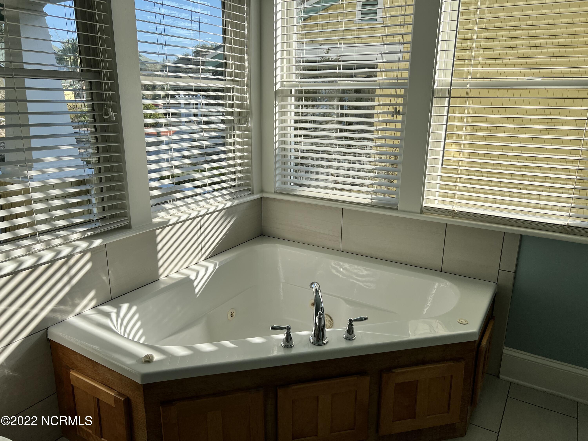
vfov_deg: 53.1
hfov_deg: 67.3
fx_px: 442
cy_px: 220
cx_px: 294
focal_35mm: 26
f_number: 1.5
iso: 50
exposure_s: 1/1808
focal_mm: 5.7
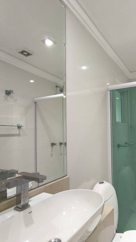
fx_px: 154
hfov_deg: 45.7
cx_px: 105
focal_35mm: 24
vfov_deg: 76.3
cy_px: 124
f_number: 2.2
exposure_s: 1/59.9
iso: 200
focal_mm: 1.65
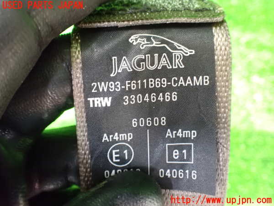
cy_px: 103
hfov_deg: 60.0
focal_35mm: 30
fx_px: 237
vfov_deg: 46.8
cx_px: 137
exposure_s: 1/8
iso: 1600
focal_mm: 5.4
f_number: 2.3
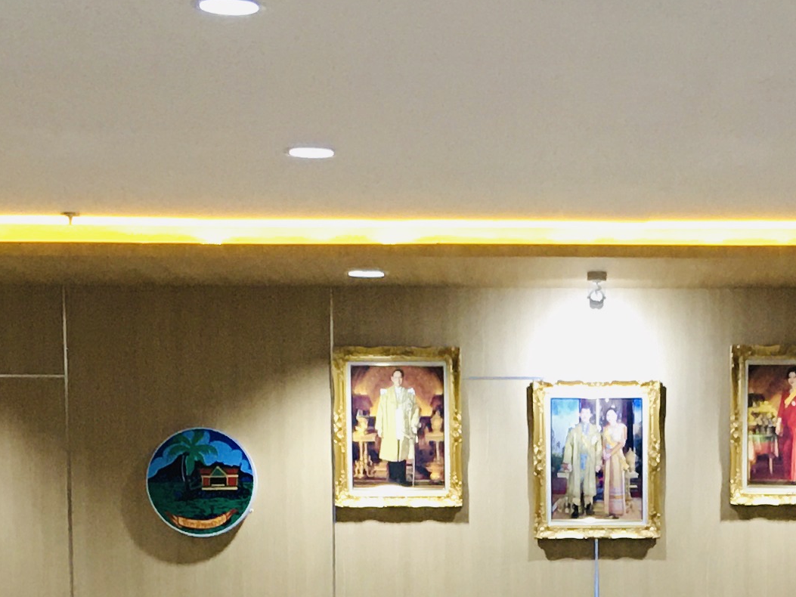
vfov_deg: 12.8
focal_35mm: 111
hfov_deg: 17.6
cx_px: 626
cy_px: 846
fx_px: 2553
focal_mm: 4.15
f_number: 2.2
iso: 100
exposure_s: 1/17
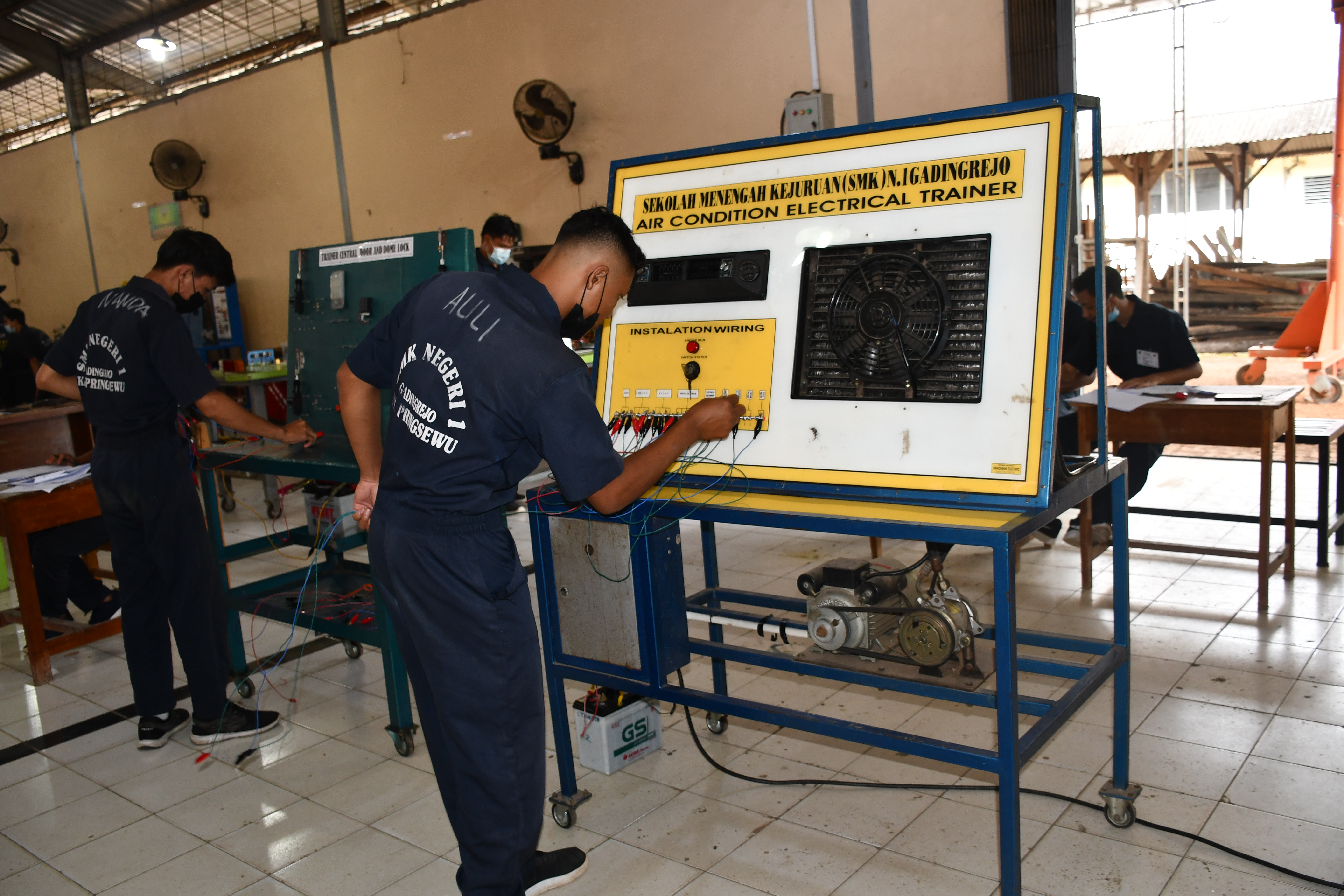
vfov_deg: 43.6
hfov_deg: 61.9
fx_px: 1120
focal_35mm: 30
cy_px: 448
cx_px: 672
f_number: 3.5
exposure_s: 1/60
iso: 450
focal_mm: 20
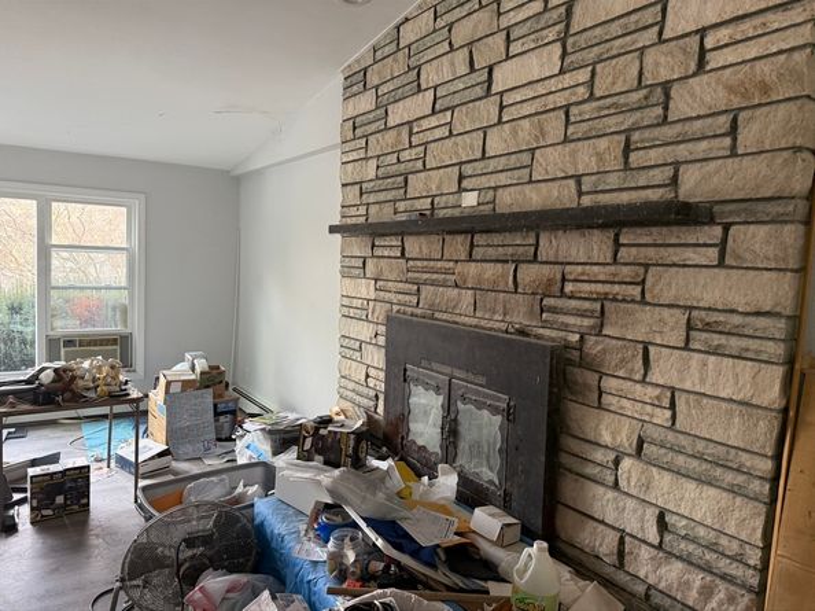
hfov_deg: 71.6
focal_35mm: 24
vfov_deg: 56.8
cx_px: 408
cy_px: 306
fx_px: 565
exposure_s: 1/66
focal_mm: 6.76
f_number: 1.78
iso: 200
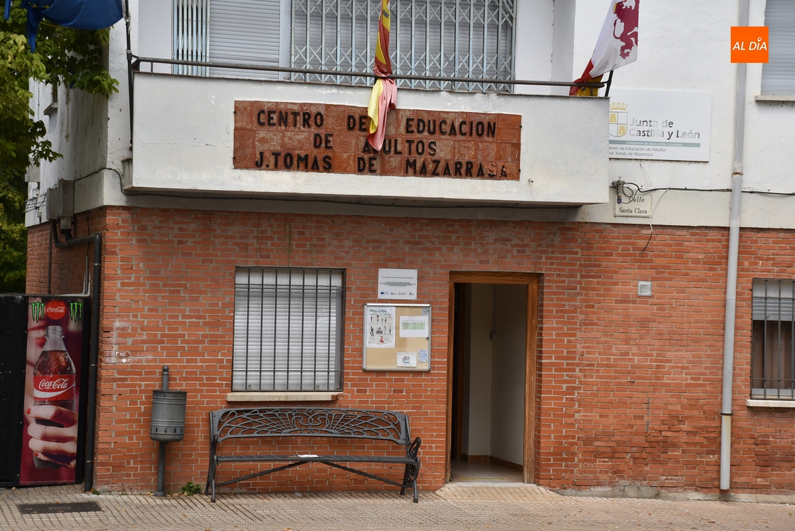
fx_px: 1724
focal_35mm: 78
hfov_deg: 26.0
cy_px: 266
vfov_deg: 17.5
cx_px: 398
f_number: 9
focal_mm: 52
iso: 200
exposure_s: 1/320
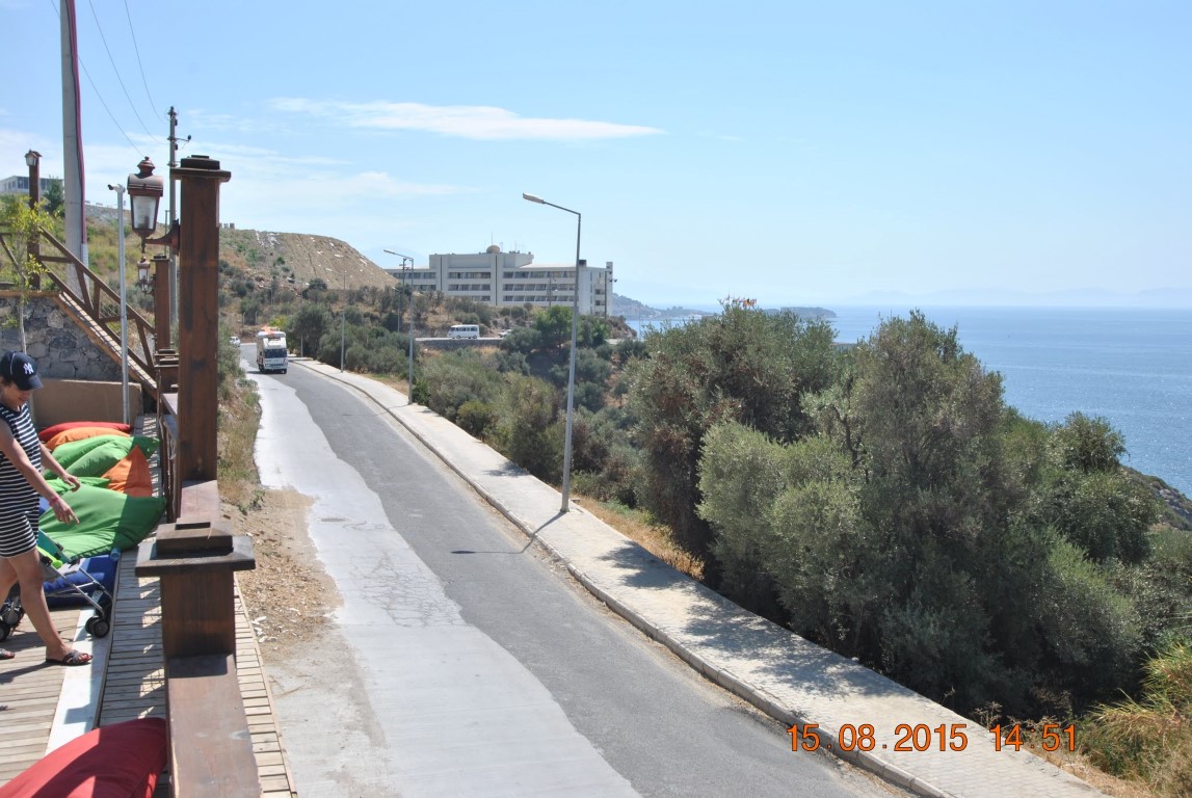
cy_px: 399
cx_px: 596
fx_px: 1194
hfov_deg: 53.1
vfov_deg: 37.0
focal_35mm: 36
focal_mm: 24
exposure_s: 1/250
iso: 100
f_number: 8
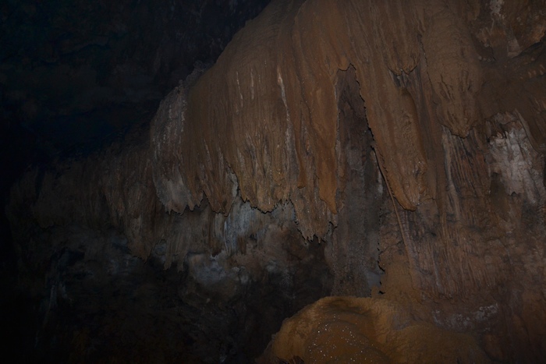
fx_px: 410
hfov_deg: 67.4
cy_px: 182
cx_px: 273
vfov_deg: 47.9
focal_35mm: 27
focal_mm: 18
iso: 400
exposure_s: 1/60
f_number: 5.6
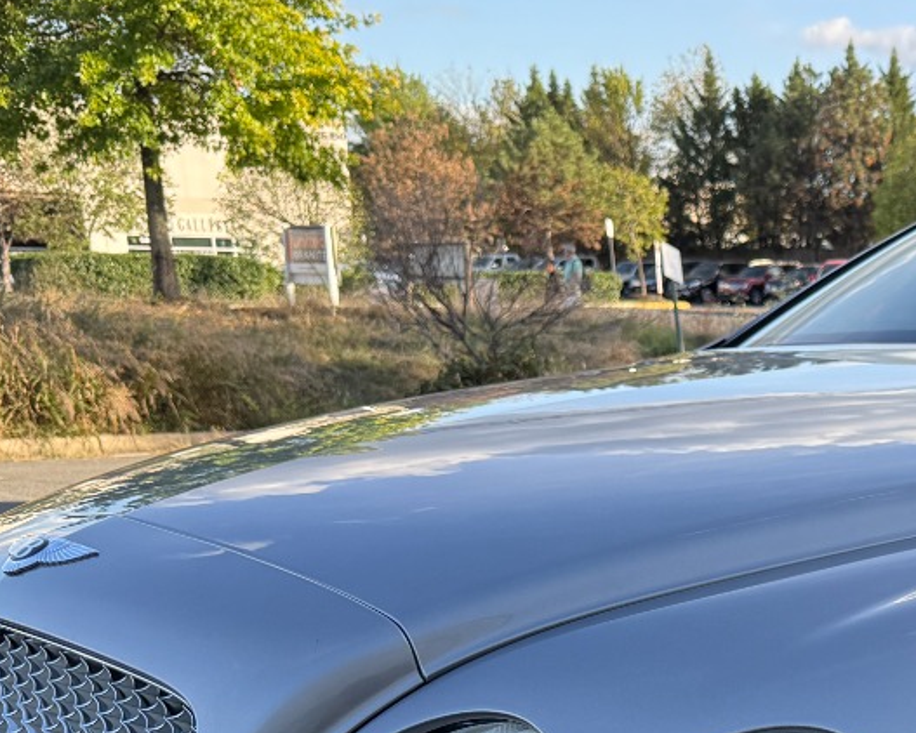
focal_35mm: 64
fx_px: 1736
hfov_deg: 27.3
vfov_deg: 22.7
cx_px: 987
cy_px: 771
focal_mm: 6.76
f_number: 1.78
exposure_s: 1/1018
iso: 100
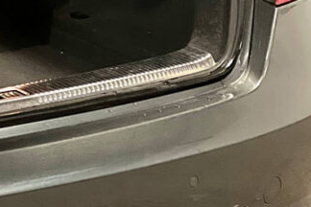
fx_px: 1710
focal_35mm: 198
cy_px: -63
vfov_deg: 6.9
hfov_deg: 10.2
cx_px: -67
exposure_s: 1/14
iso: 1600
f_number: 2.8
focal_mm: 9
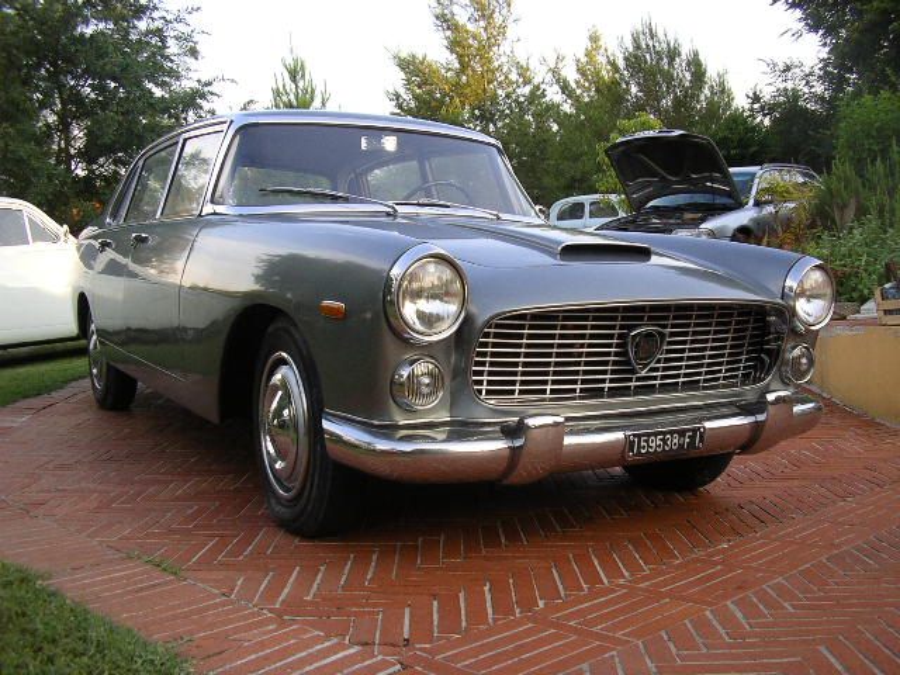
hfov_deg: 49.0
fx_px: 988
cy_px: 338
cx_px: 450
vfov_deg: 37.7
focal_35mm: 38
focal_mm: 5.8
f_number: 2.9
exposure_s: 1/100
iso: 50
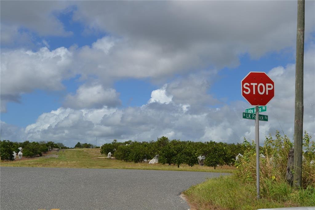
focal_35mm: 45
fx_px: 394
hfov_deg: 43.6
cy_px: 105
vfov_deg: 29.8
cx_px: 158
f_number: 10
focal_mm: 30
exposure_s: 1/400
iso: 100
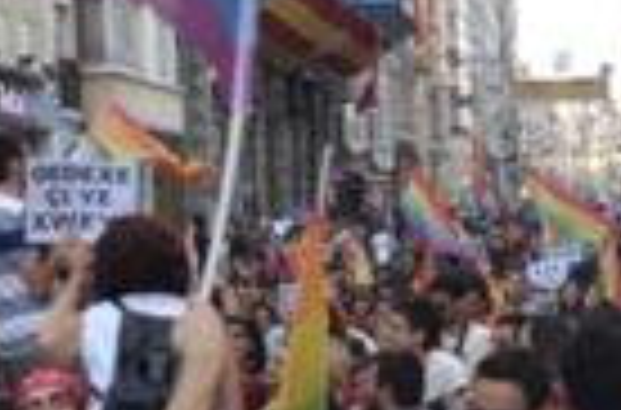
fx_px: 1857
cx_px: 572
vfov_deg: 12.6
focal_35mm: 108
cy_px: 268
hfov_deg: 18.6
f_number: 5
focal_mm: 18
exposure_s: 1/125
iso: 200
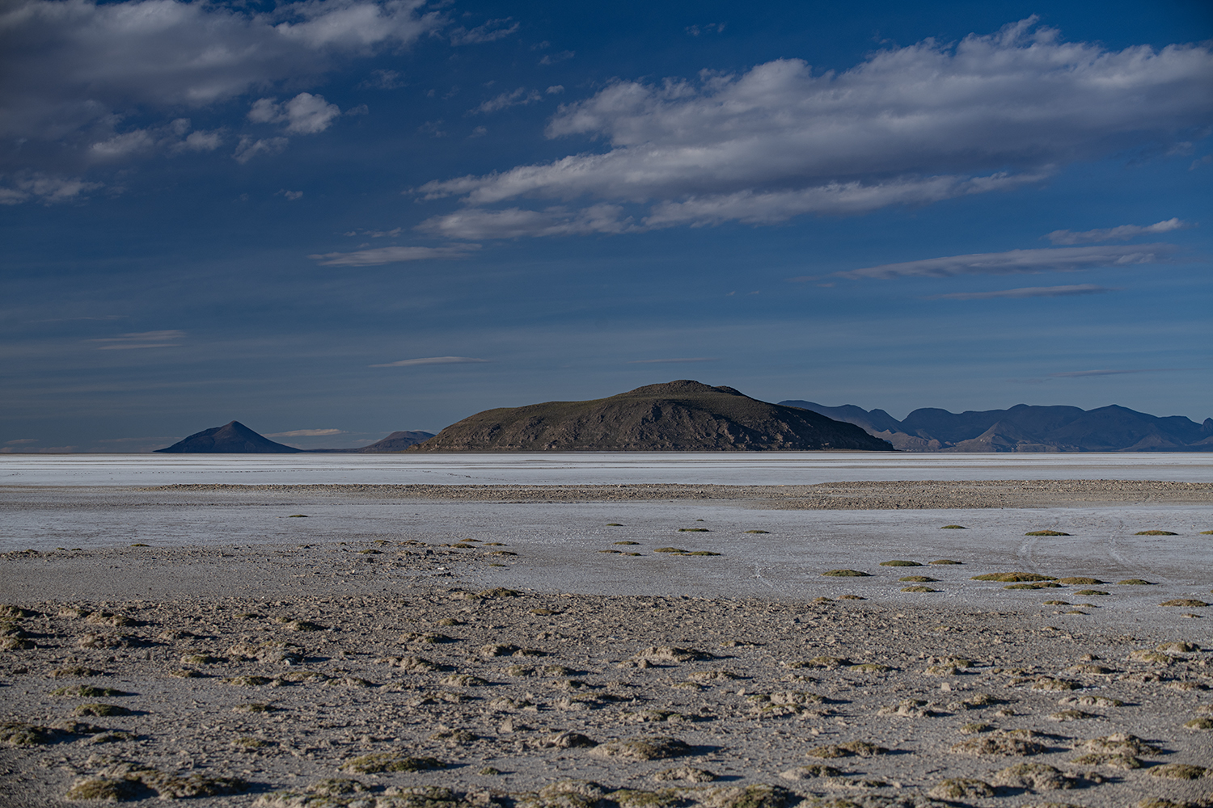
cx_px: 606
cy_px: 404
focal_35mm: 70
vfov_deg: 19.5
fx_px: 2358
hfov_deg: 28.8
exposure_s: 1/200
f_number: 7.1
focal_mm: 70
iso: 100
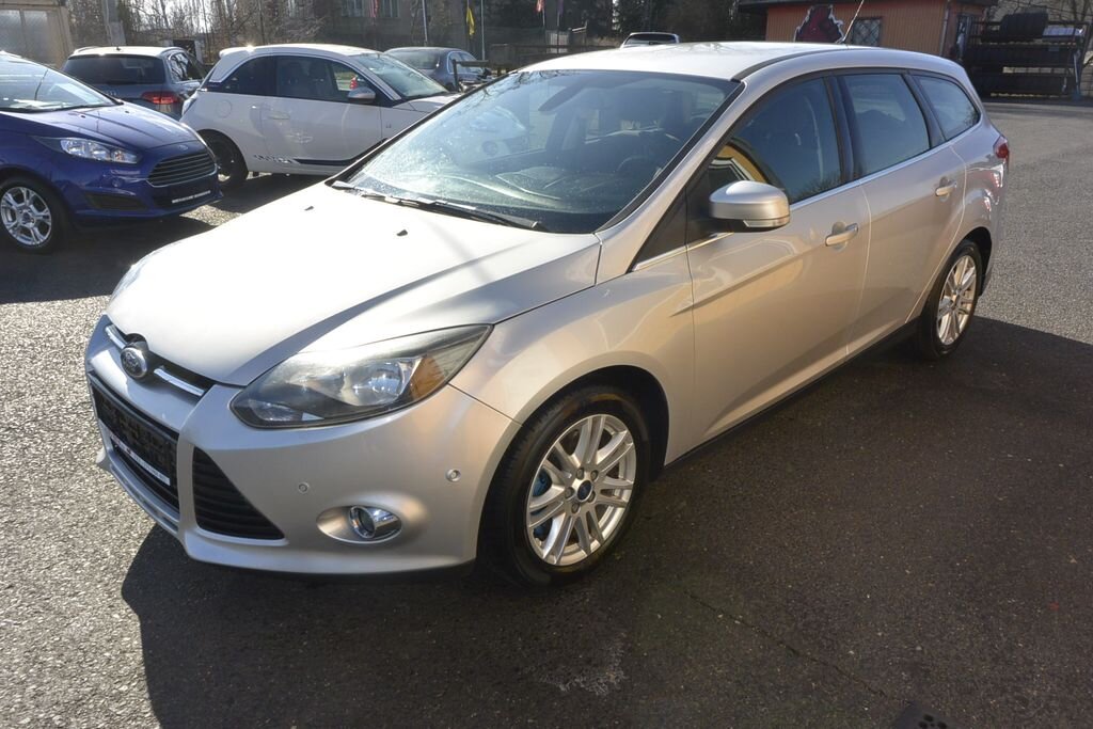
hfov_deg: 67.4
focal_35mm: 27
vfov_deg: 47.9
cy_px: 364
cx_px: 546
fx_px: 820
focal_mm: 10
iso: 160
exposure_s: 1/250
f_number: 10
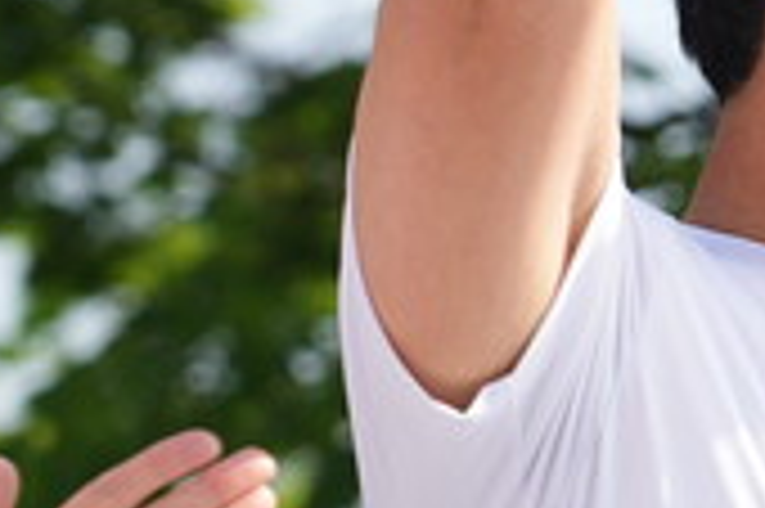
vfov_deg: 4.6
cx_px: 1076
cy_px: 81
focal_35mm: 300
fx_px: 6369
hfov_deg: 6.8
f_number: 4.5
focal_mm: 85
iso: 100
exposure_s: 1/400
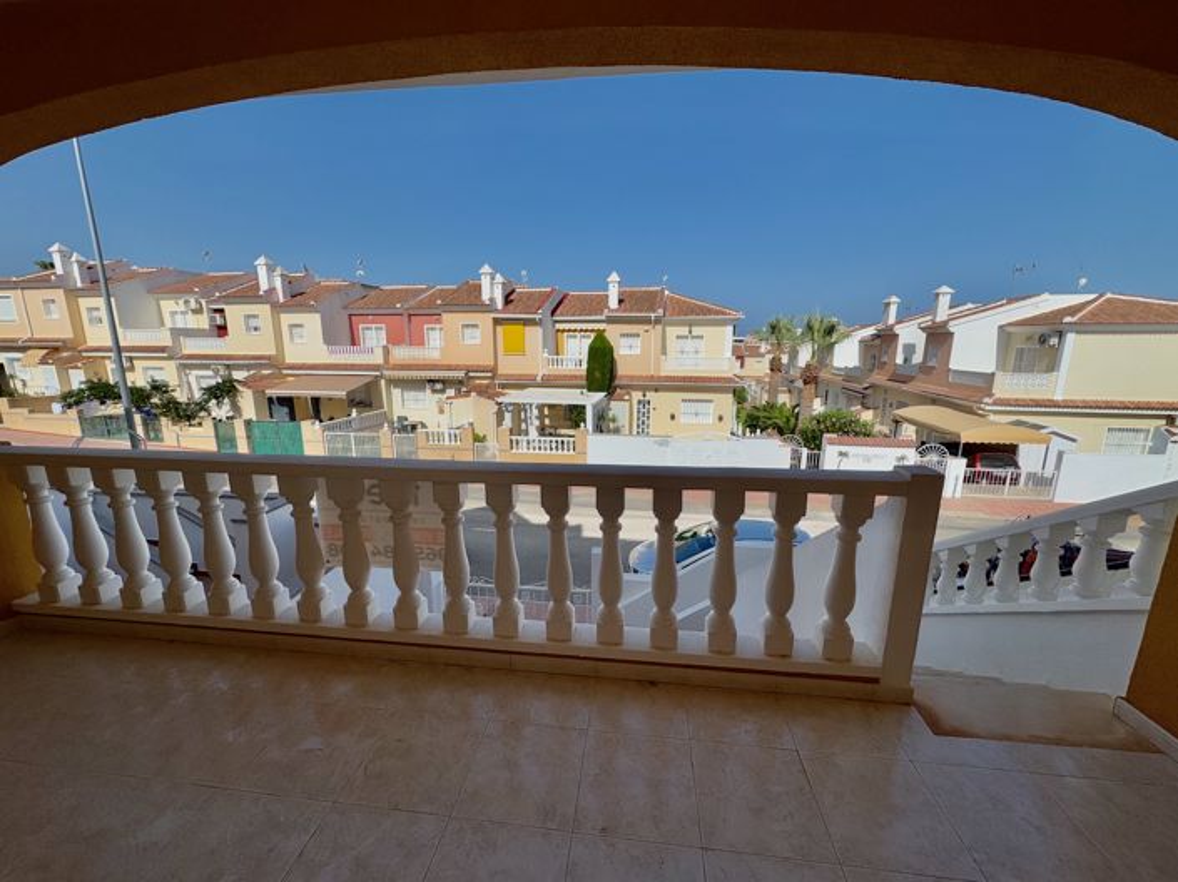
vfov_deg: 85.6
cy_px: 441
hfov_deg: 102.1
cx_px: 589
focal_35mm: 14
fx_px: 476
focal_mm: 2.22
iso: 40
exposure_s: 1/3906
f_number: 2.2
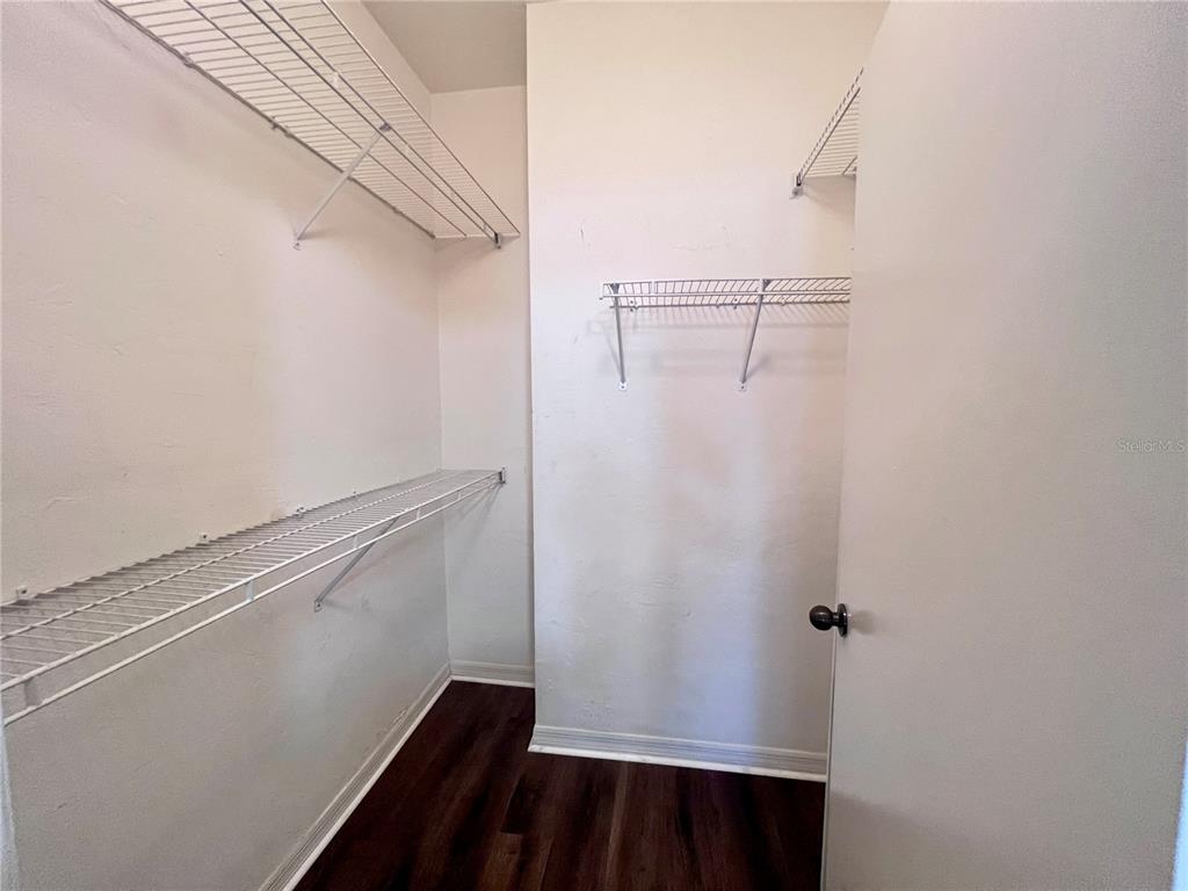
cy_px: 446
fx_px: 446
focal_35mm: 13
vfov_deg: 89.9
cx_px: 594
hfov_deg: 106.2
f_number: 1.8
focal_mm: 1.57
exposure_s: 1/60
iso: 400
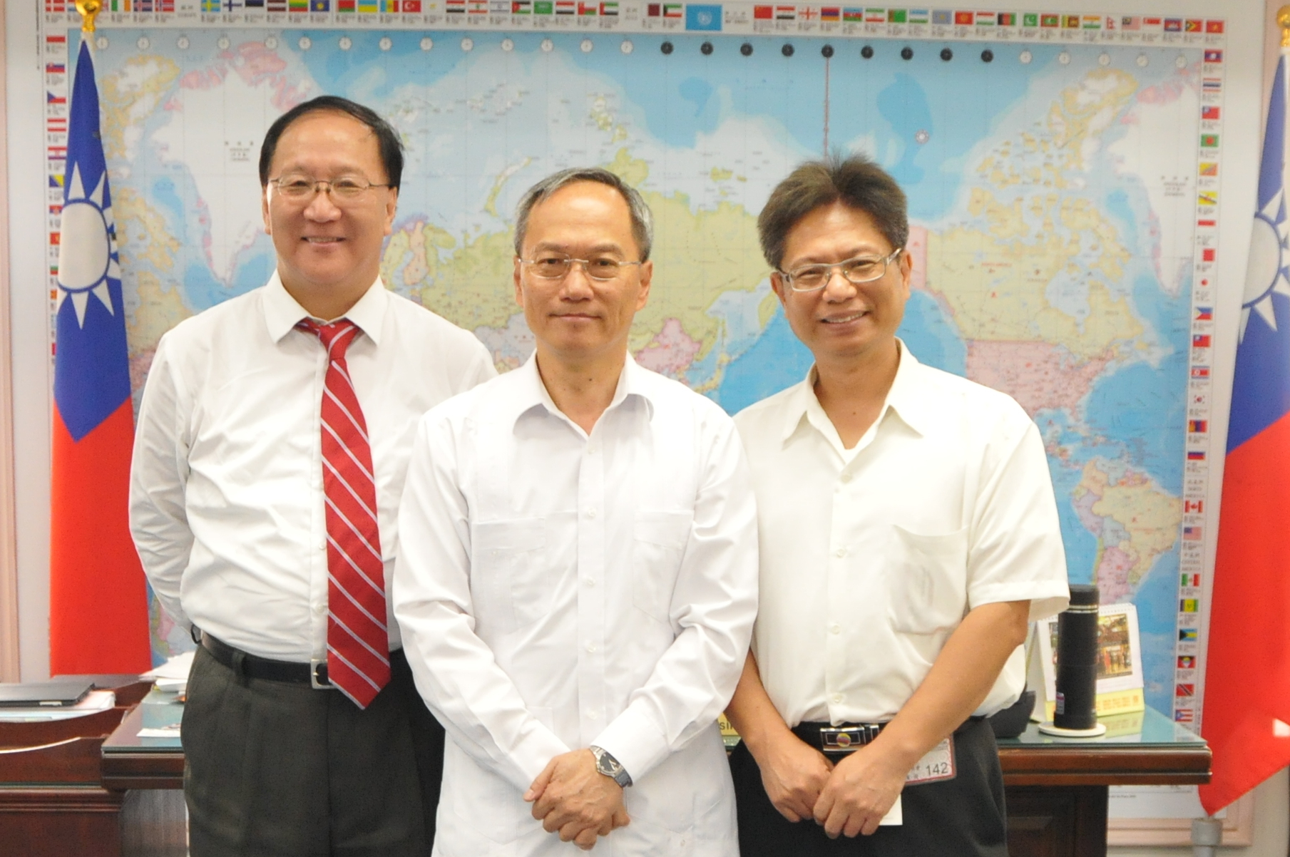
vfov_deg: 20.9
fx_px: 2291
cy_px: 692
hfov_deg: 31.4
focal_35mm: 64
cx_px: 653
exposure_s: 1/160
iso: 2000
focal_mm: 24
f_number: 5
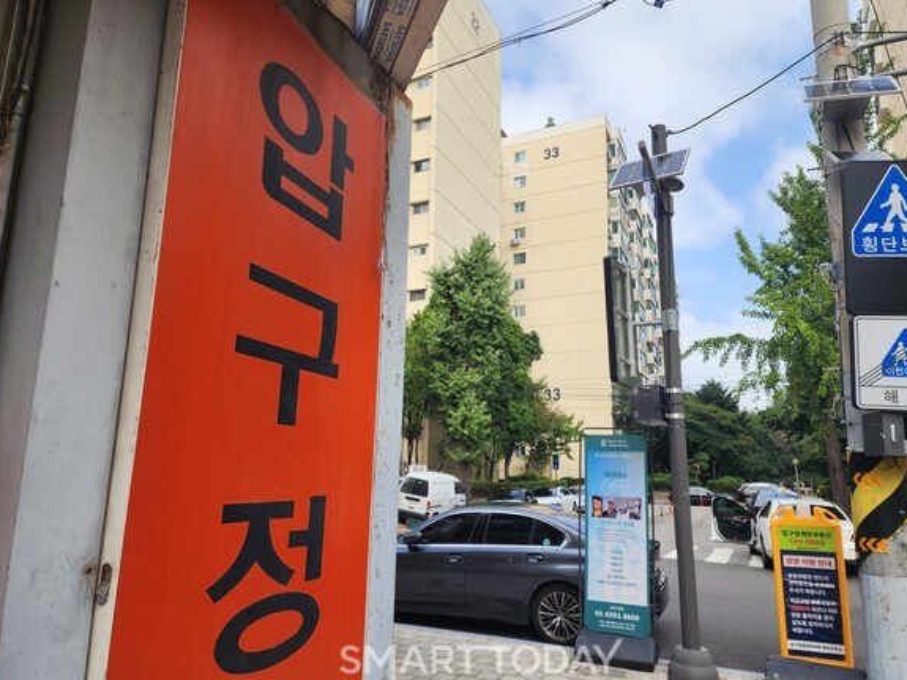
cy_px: 353
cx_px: 457
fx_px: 629
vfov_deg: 56.8
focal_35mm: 24
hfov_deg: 71.6
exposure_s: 1/647
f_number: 1.8
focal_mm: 6.4
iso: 12
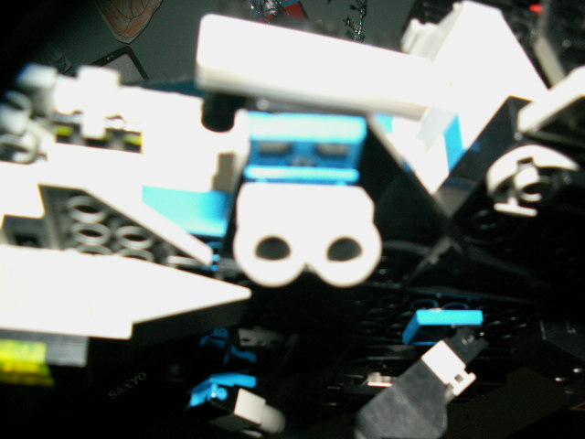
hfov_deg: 52.6
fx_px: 591
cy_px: 220
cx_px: 292
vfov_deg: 40.7
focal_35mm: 35
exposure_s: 1/40
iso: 160
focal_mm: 5.86
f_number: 3.2
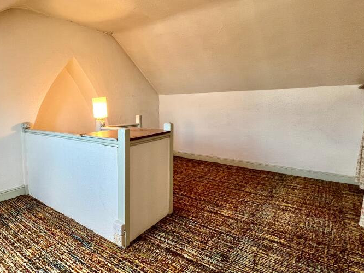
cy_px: 123
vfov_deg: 65.8
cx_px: 99
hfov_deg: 76.8
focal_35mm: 20
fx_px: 210
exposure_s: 1/100
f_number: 1.8
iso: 160
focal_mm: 1.57
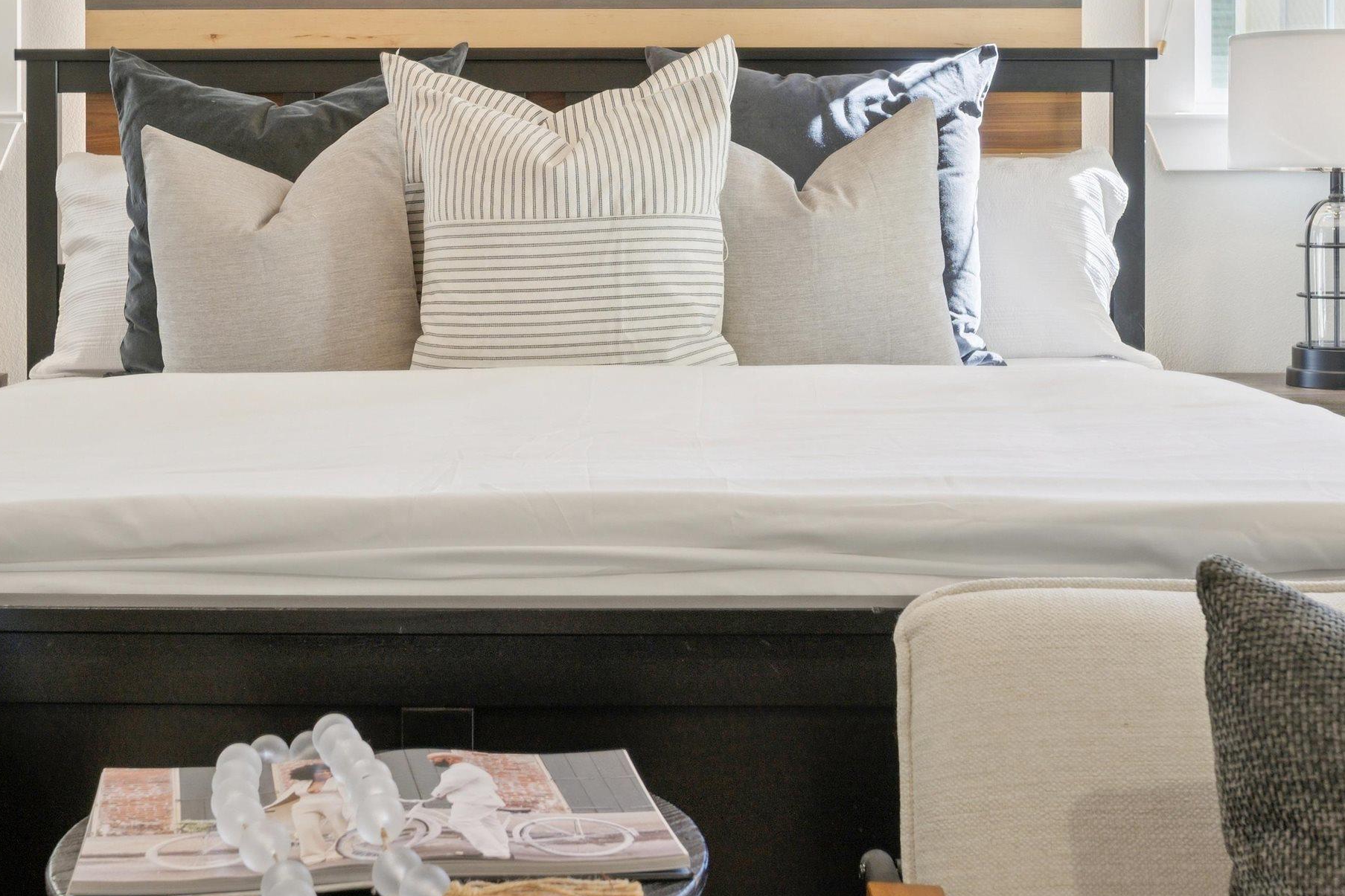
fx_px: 1905
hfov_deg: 38.8
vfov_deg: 26.1
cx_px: 562
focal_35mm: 51
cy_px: 213
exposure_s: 1/80
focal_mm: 30
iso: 400
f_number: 9
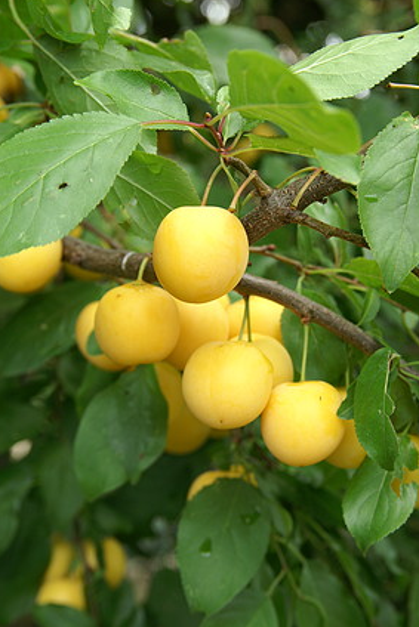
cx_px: 209
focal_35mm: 76
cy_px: 311
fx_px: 1326
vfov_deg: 26.6
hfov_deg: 18.0
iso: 200
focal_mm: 50
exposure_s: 1/125
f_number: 8
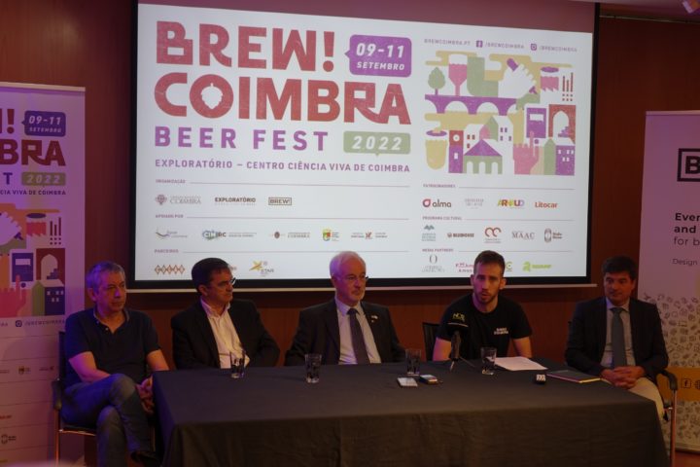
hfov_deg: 40.3
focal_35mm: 49
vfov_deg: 27.5
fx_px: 953
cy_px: 234
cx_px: 350
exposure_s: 1/50
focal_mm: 17.83
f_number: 2.8
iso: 160
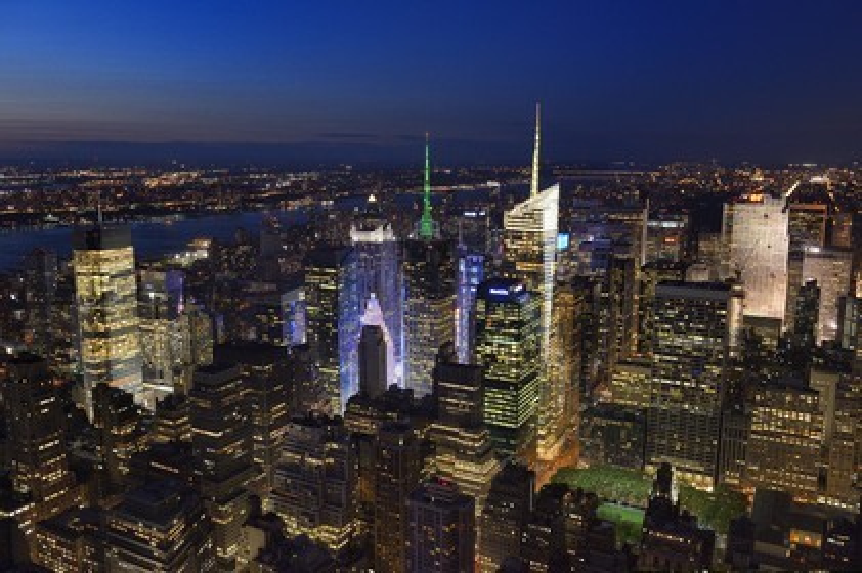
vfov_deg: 42.3
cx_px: 431
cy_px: 286
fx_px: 742
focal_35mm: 31
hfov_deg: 60.3
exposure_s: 1/13
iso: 3200
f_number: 5
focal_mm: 31
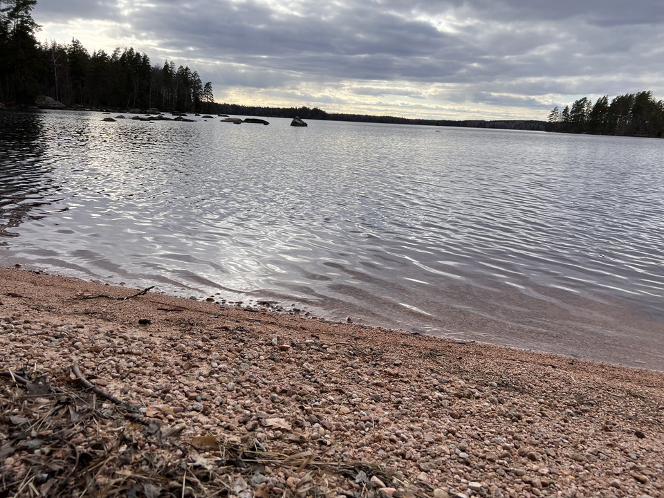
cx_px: 332
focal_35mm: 26
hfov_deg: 67.3
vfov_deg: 53.1
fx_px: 499
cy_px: 249
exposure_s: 1/2083
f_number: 1.5
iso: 50
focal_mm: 5.7
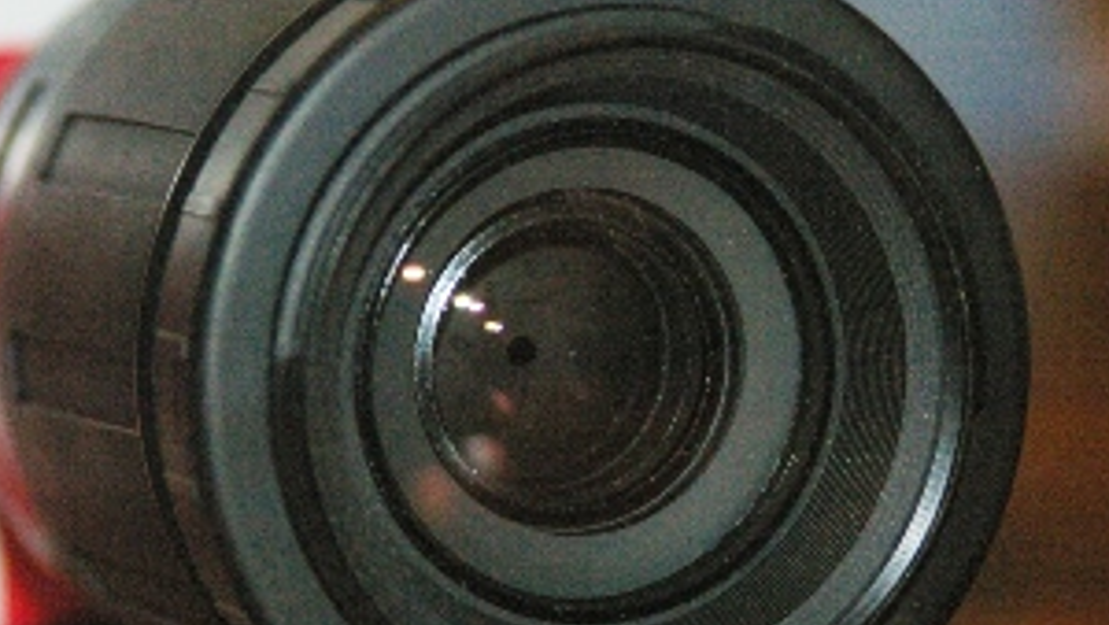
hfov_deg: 8.7
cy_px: 418
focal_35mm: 249
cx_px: 545
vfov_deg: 4.9
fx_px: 7317
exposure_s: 1/125
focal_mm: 113
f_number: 5.6
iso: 3200
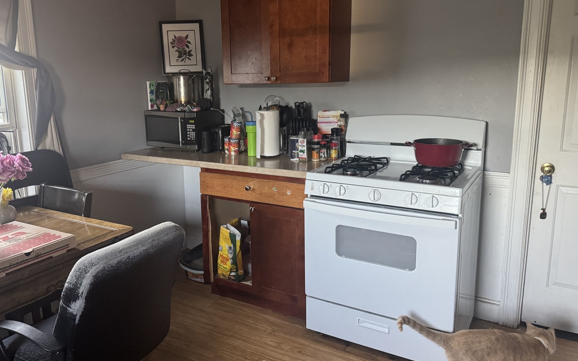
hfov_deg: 64.5
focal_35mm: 29
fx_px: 457
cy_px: 164
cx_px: 261
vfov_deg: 43.1
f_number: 1.78
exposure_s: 1/60
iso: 640
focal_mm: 6.76
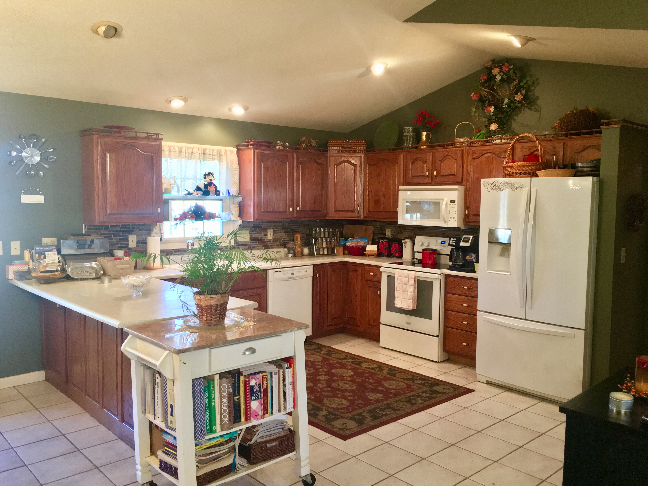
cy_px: 243
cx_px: 324
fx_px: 543
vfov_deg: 48.2
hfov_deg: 61.7
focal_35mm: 29
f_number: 2.2
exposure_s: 1/30
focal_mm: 4.15
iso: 160
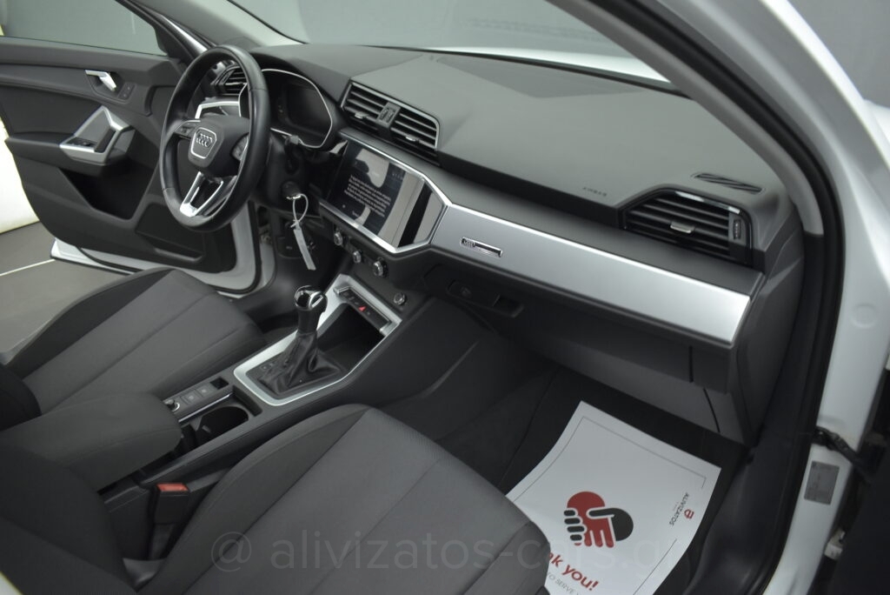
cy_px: 298
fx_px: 668
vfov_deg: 48.0
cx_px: 445
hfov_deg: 67.4
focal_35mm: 27
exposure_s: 1/100
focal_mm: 18
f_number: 3.5
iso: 1600
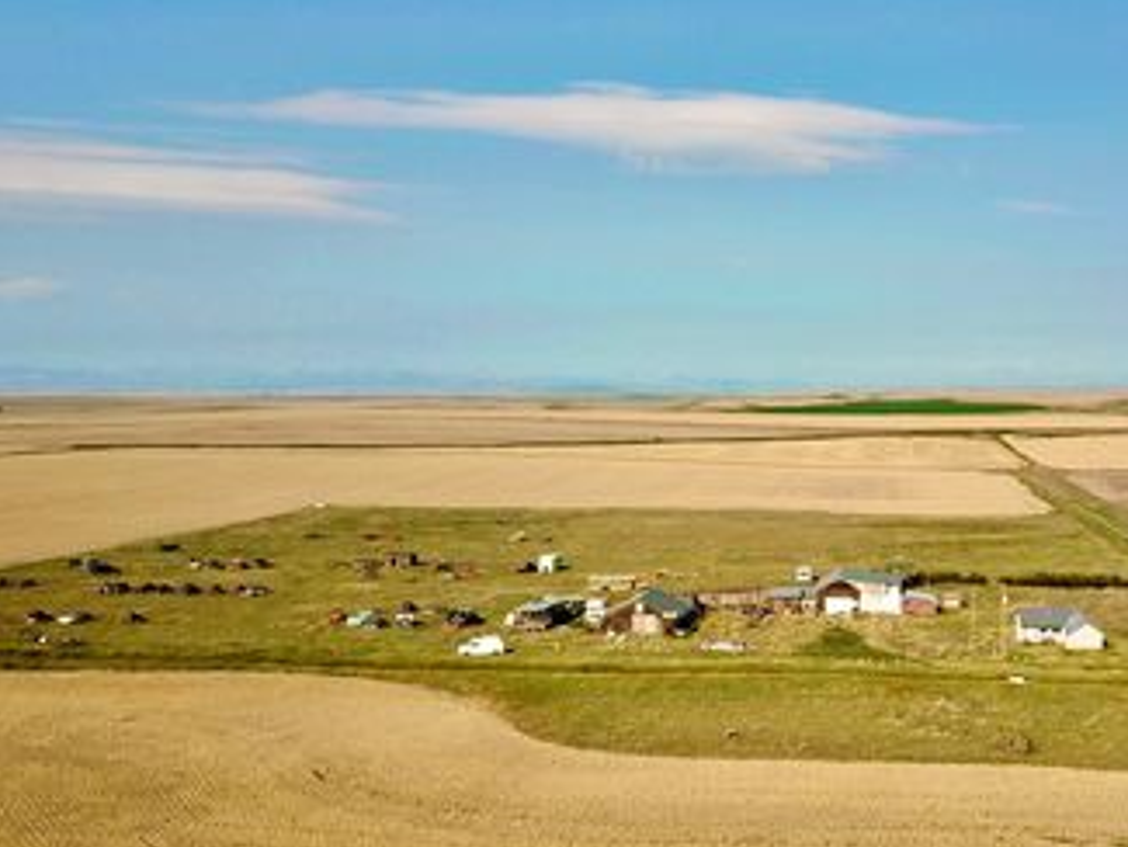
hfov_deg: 45.6
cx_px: 809
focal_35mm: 40
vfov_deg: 35.5
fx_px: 1304
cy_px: 585
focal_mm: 4.73
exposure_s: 1/640
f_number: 2.2
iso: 100
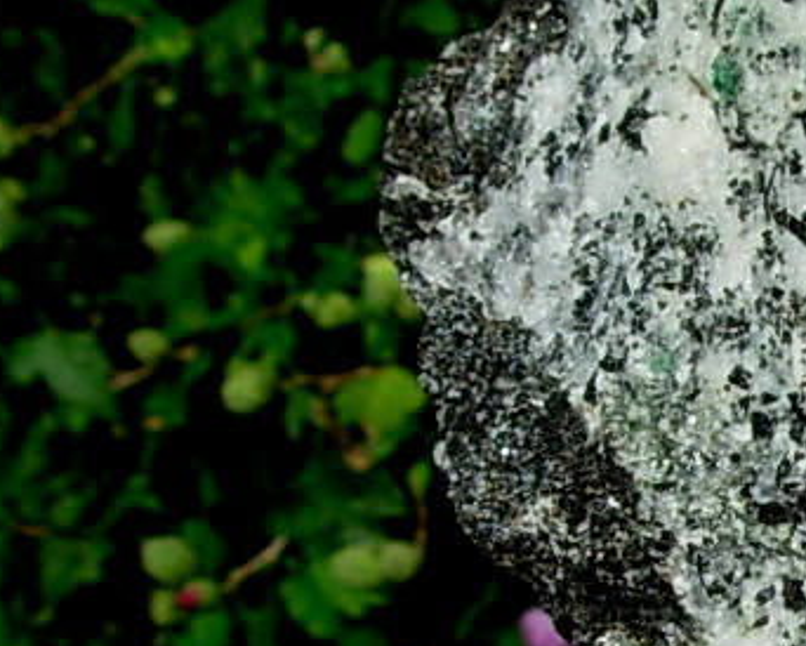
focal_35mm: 111
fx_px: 2649
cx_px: 1190
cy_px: 431
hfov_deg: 15.9
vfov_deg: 13.9
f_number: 4.9
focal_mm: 6.3
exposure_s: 1/886
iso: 50
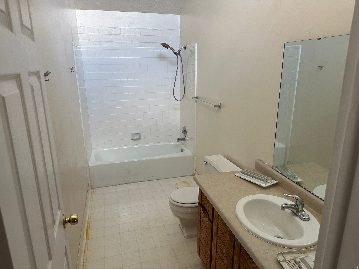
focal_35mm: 24
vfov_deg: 56.8
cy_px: 134
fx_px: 249
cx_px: 180
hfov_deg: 71.6
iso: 200
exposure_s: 1/120
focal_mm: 6.86
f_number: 1.78
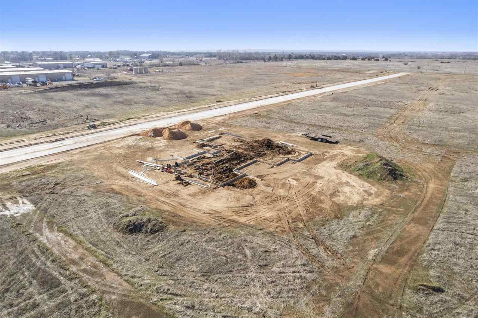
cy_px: 159
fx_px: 292
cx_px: 239
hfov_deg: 78.6
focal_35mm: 22
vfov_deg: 57.2
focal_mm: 8.38
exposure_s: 1/2500
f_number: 2.8
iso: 160
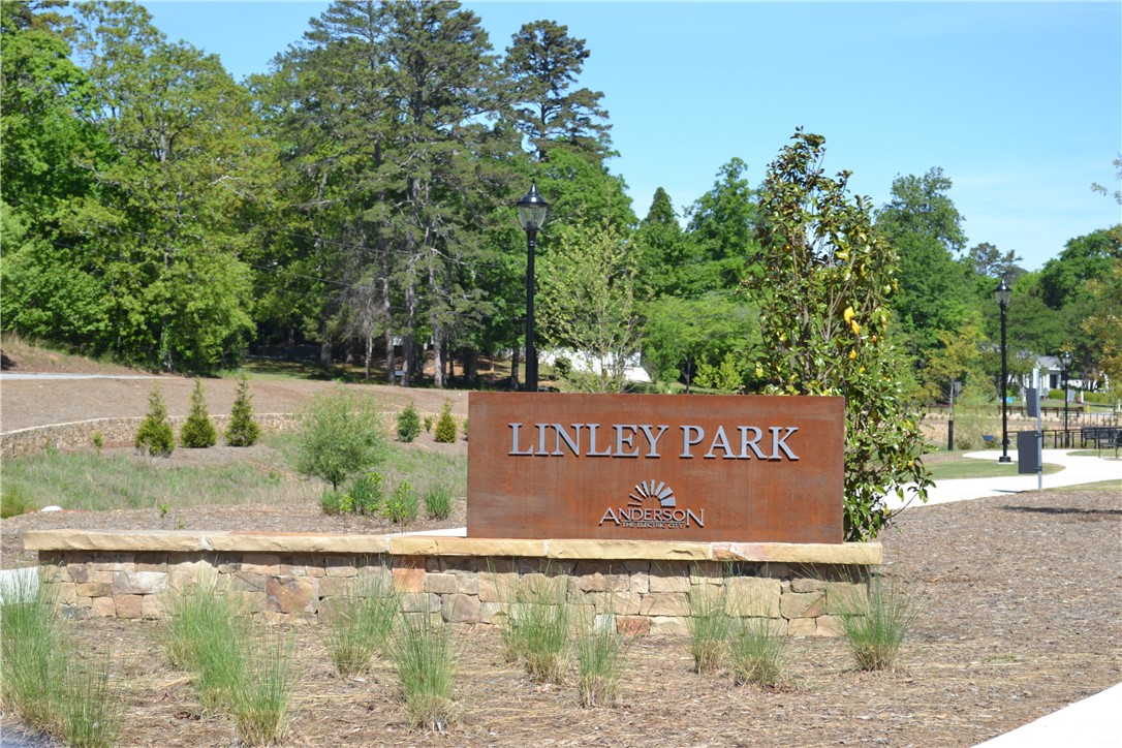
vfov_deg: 16.6
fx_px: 2571
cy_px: 374
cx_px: 561
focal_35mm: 82
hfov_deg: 24.6
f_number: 7.1
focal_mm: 55
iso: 100
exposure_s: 1/200
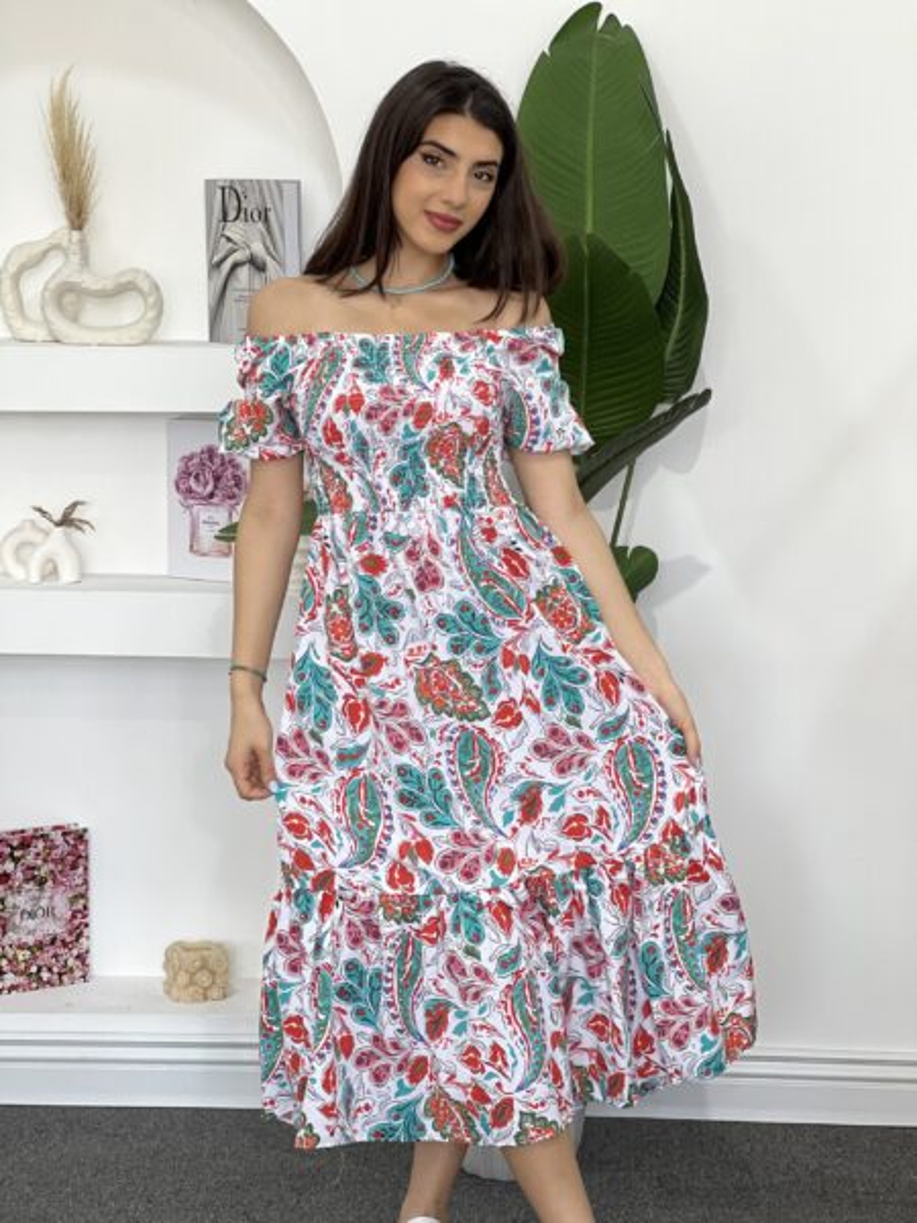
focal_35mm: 77
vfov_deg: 25.3
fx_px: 2720
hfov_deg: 19.1
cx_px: 458
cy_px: 612
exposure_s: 1/100
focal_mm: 9
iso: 125
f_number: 2.8
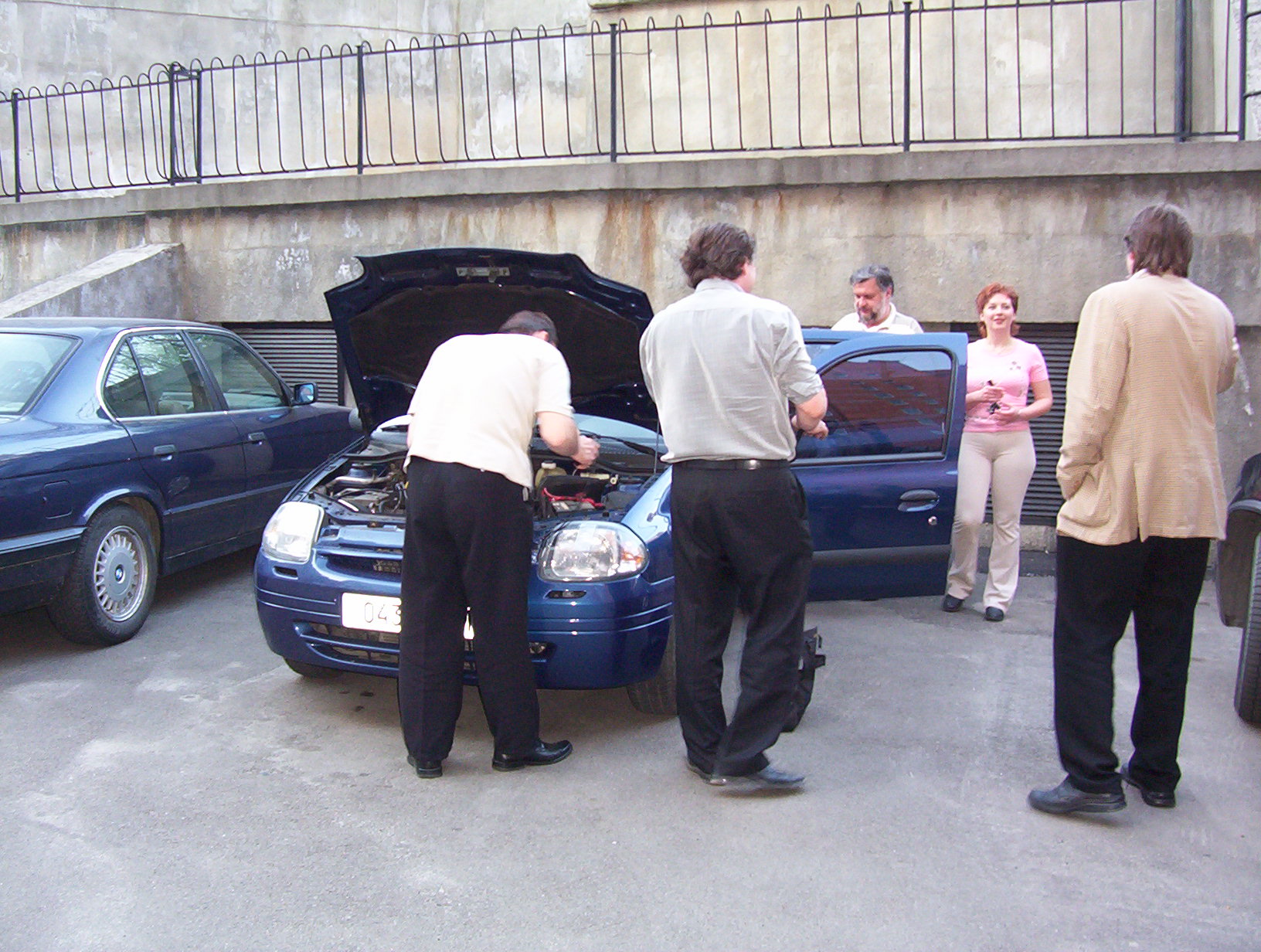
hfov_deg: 43.8
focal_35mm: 43
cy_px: 476
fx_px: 1570
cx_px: 630
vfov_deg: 33.7
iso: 140
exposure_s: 1/34.4
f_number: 2.73
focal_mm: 5.77
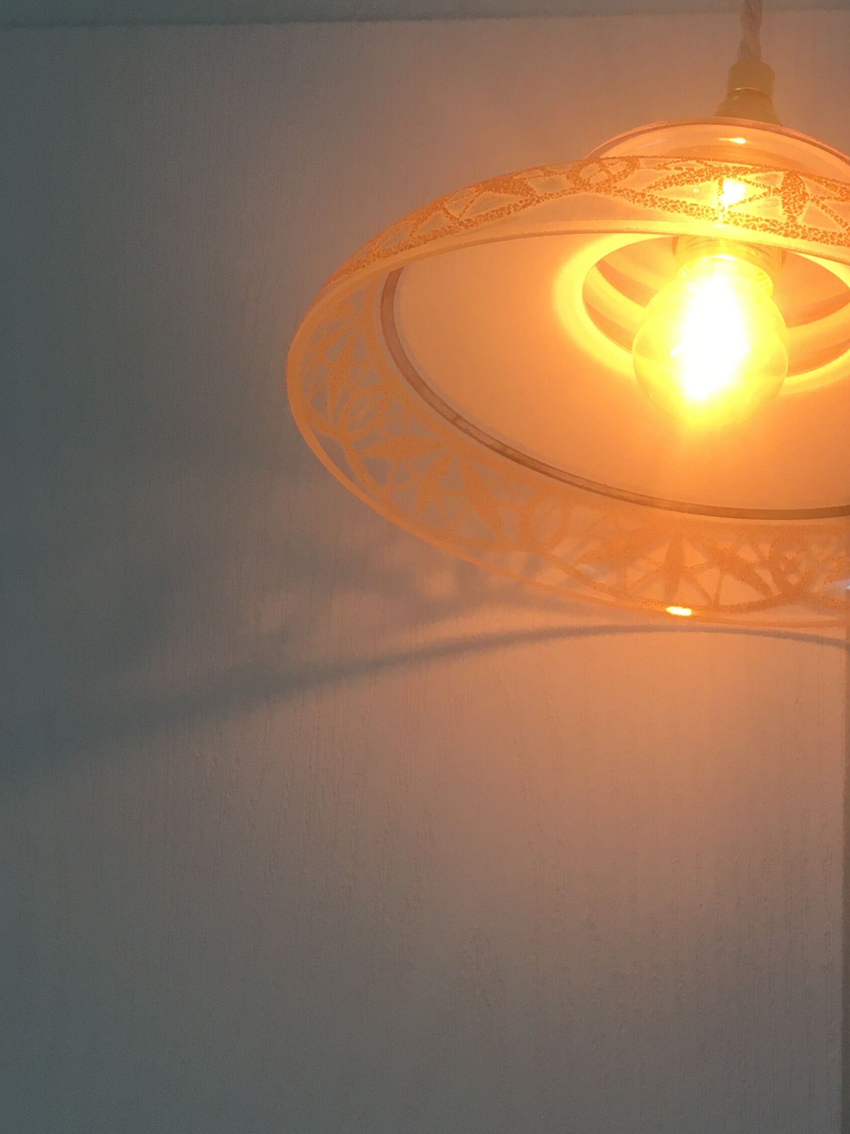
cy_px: 456
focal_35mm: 52
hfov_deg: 27.2
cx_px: 737
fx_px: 1703
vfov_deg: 36.7
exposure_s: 1/33
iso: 32
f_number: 2.2
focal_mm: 4.15
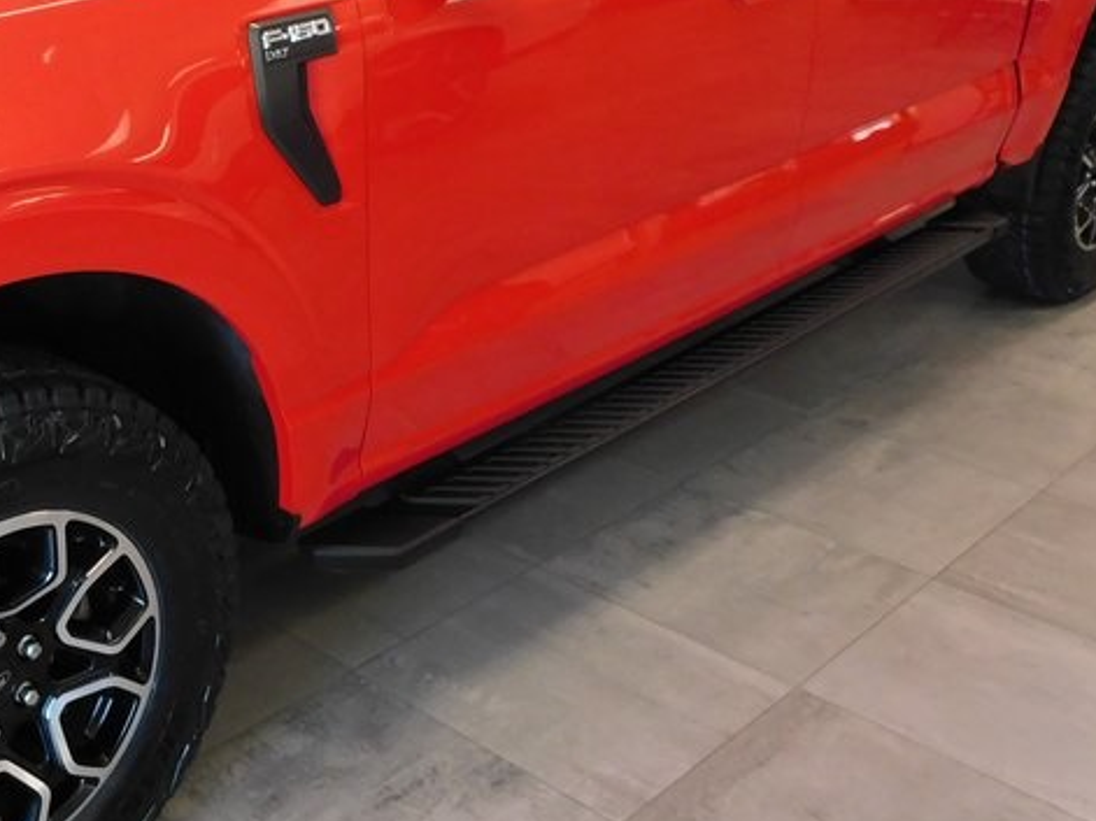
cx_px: 100
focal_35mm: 50
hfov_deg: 35.8
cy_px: 165
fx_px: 1583
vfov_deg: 28.5
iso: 280
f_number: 3
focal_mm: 4
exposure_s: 1/30
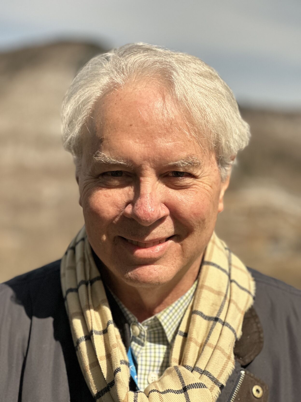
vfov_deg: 25.3
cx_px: 150
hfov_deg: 19.1
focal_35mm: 77
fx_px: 893
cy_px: 201
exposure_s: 1/116
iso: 250
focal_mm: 9
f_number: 2.8
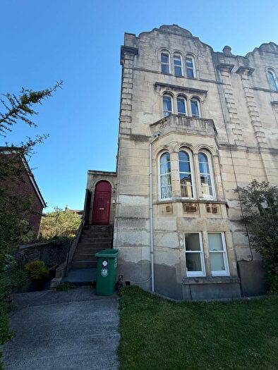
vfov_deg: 102.1
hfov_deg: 85.7
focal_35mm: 14
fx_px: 150
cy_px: 185
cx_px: 139
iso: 50
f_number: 2.2
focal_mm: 2.22
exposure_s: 1/502
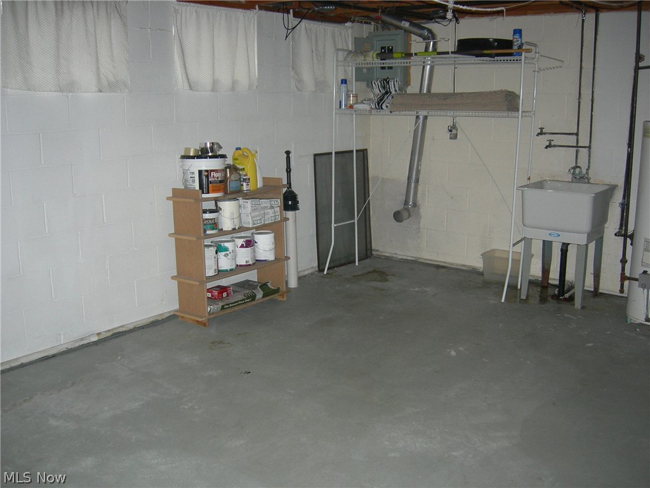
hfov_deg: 51.4
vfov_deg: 39.7
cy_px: 244
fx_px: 676
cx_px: 325
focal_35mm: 36
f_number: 2.7
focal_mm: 7.5
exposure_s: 1/60.1
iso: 200
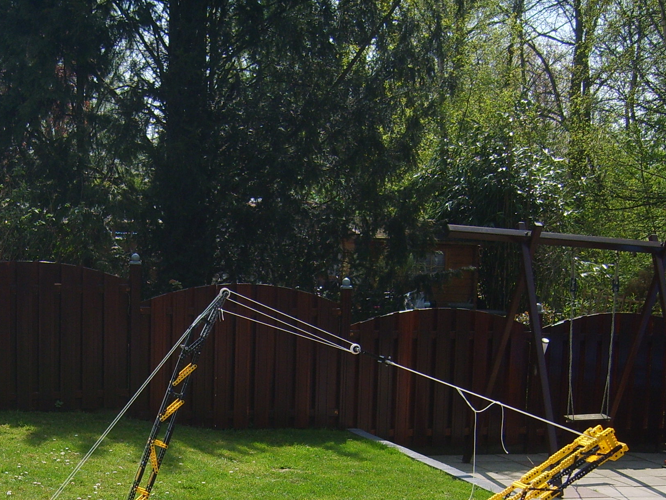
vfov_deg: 20.4
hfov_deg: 27.6
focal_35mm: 70
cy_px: 495
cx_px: 210
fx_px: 1347
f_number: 7.1
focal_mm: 7.4
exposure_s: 1/180
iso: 50
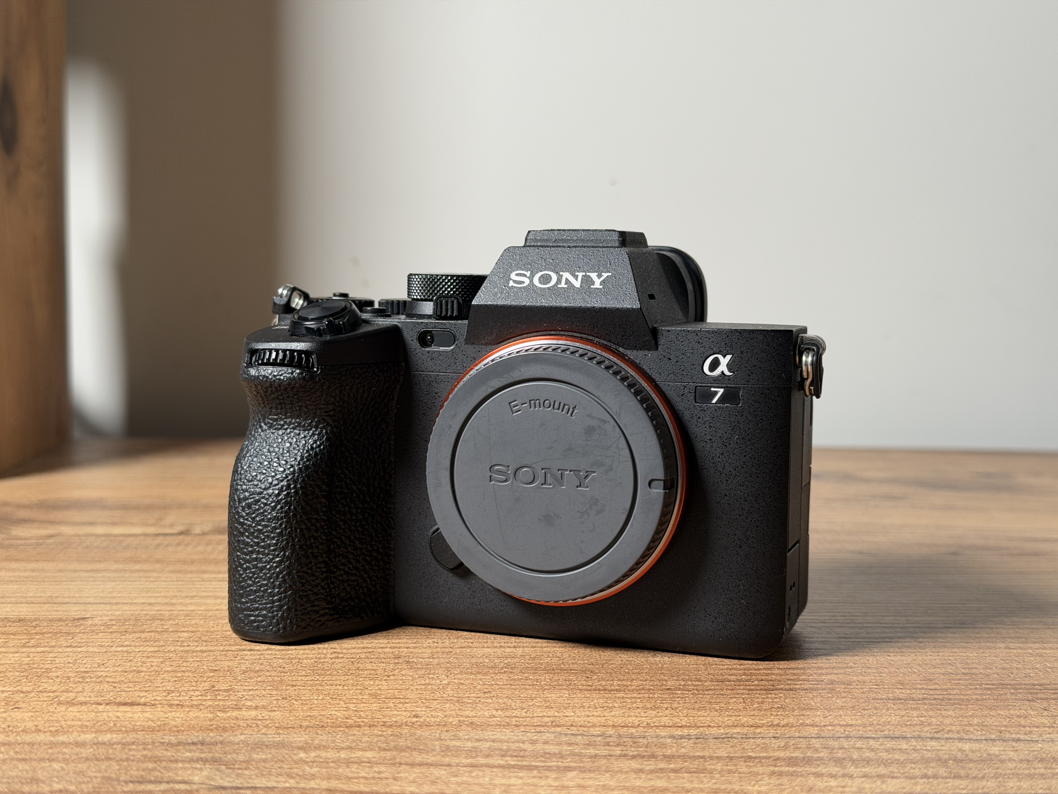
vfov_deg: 30.3
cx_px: 529
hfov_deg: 39.7
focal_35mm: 48
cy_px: 397
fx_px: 1467
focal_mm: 6.76
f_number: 1.78
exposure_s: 1/86
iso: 100
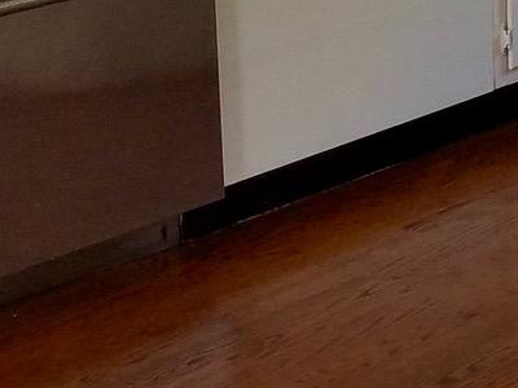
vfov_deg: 10.6
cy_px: -274
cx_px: 1160
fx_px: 1990
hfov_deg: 12.4
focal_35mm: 133
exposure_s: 1/60
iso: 80
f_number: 1.7
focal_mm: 4.2
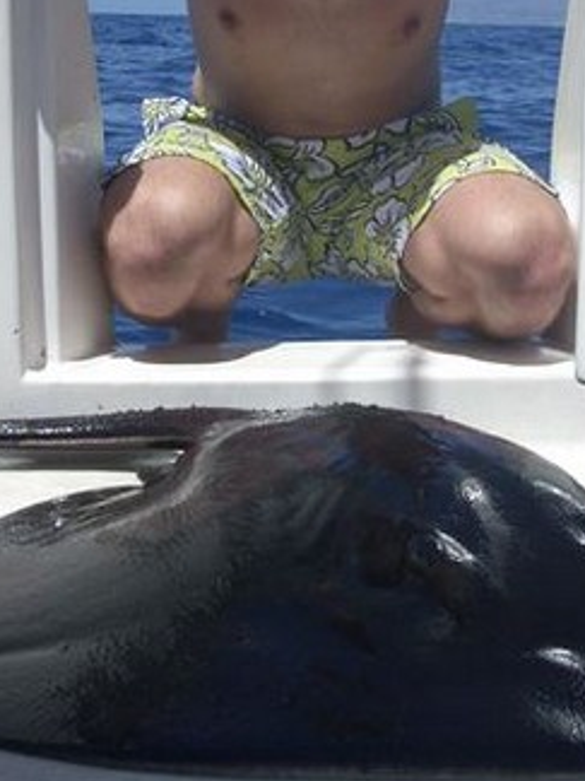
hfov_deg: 20.3
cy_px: 210
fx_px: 1622
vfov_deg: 26.7
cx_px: 414
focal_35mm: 72
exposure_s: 1/420
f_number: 5.6
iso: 64
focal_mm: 6.2
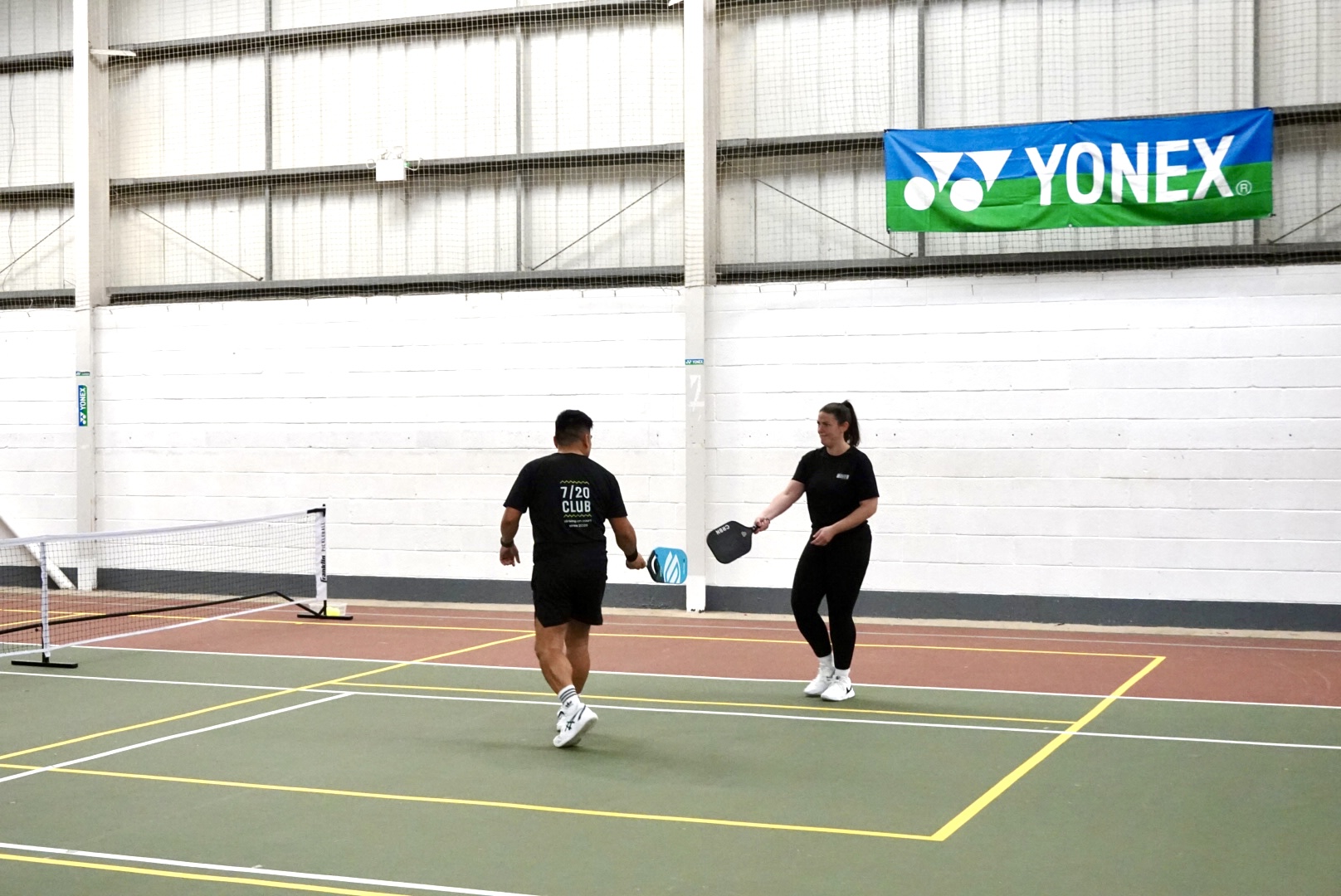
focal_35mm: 53
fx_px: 1976
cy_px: 448
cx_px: 670
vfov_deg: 25.6
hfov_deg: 37.5
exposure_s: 1/250
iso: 1600
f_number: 4
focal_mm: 19.43
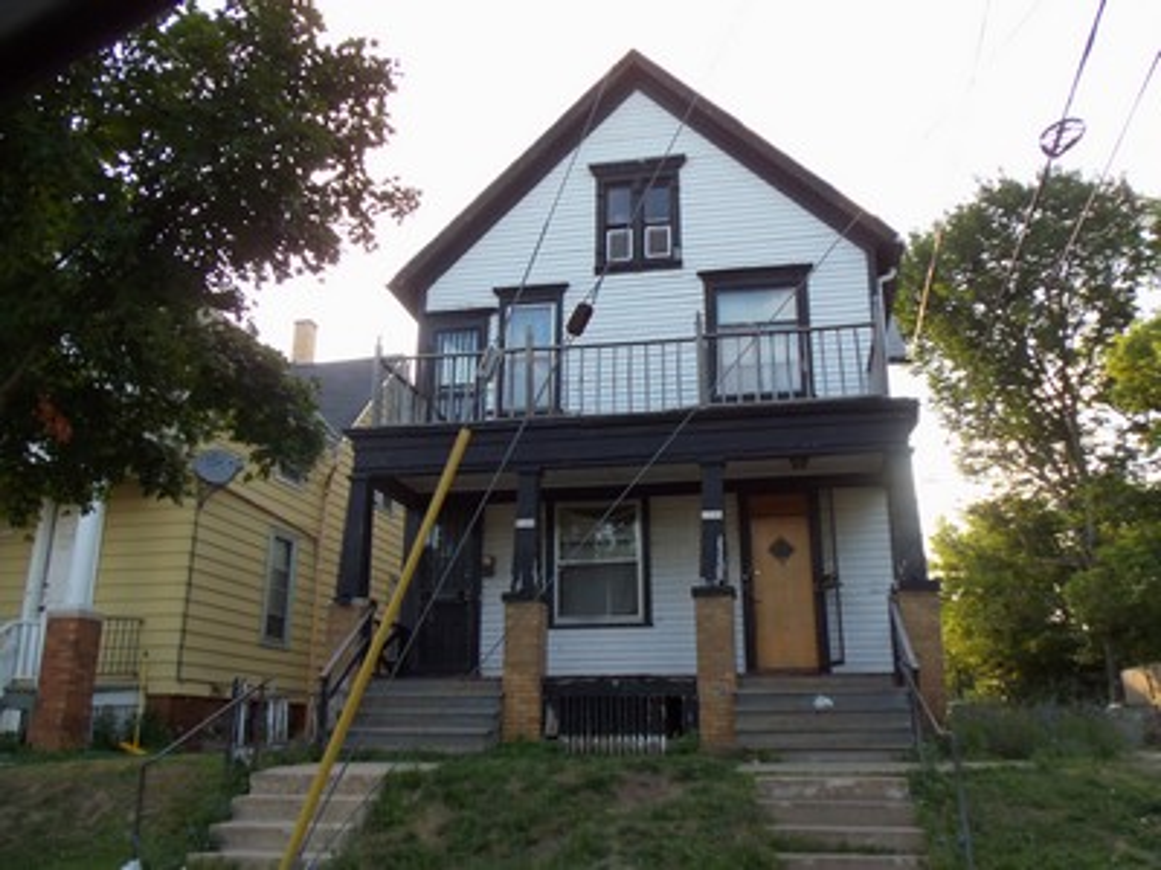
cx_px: 580
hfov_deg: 61.7
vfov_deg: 48.2
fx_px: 973
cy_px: 435
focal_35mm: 29
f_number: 3.4
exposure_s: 1/100
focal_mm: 5.2
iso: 80
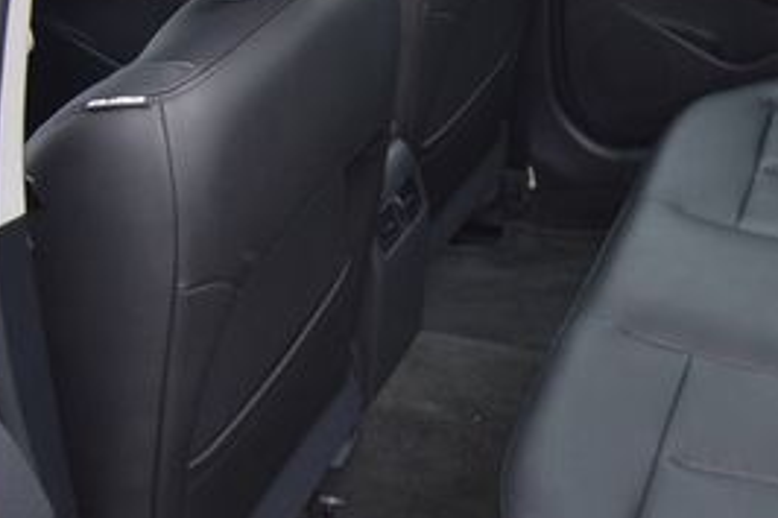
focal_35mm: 65
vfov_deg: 20.9
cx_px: 892
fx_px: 1404
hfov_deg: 27.8
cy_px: 206
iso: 400
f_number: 5
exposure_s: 1/250
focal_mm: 18
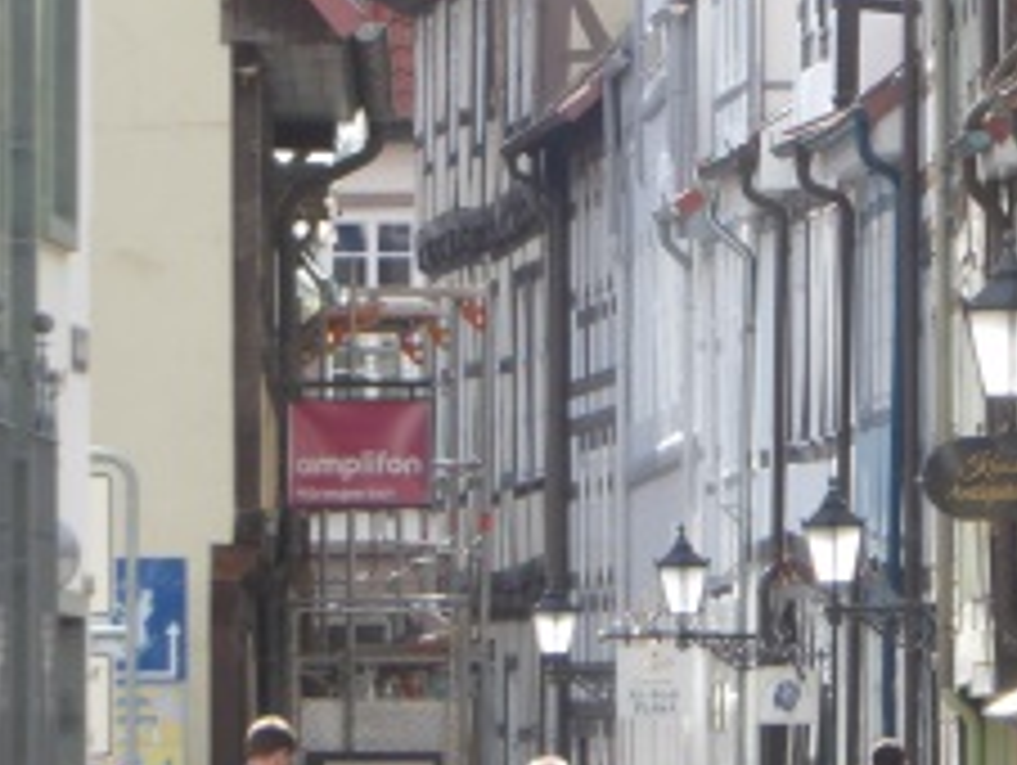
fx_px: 15499
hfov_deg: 3.8
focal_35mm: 527
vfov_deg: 2.8
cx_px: 608
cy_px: 126
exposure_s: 1/100
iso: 80
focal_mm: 47.5
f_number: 5.6
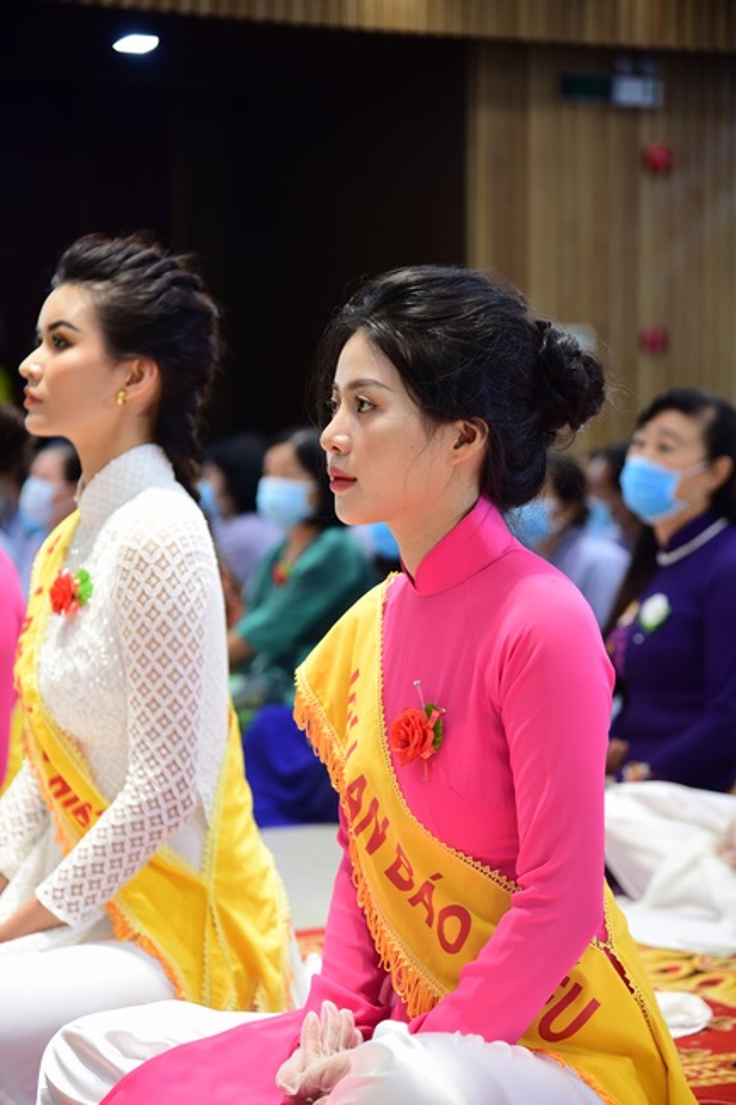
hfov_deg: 15.9
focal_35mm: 86
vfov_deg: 23.7
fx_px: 2639
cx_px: 368
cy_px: 552
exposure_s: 1/60
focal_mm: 86
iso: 1000
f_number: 4
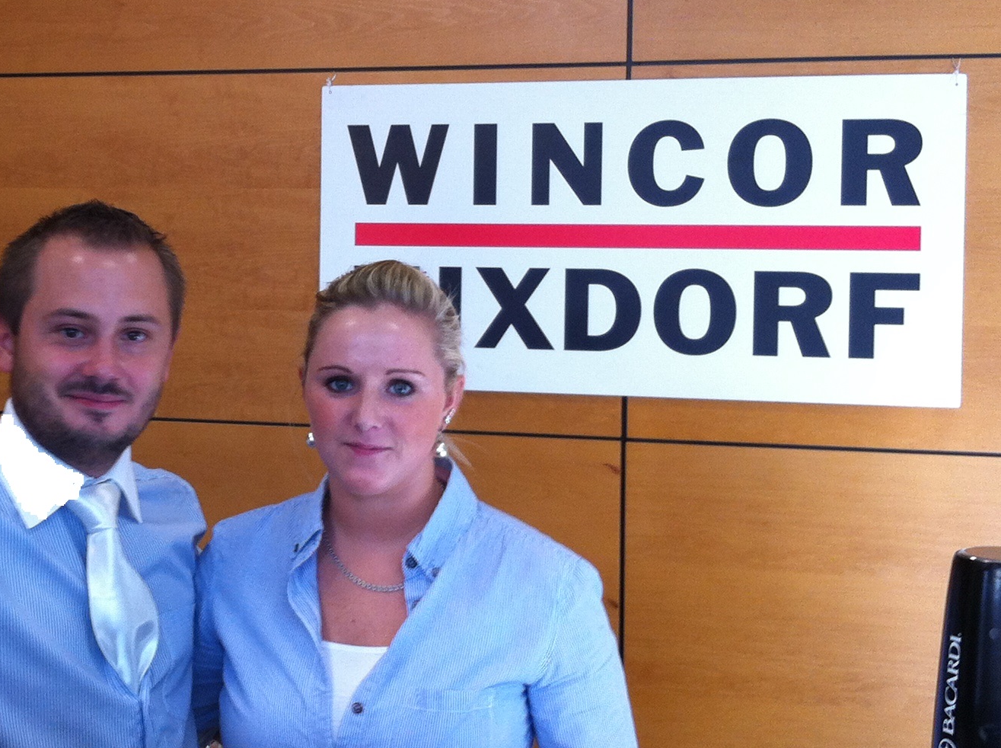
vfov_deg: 21.2
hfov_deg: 27.7
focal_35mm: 69
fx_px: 1992
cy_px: 280
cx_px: 228
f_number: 2.8
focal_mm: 3.85
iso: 80
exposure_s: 1/24
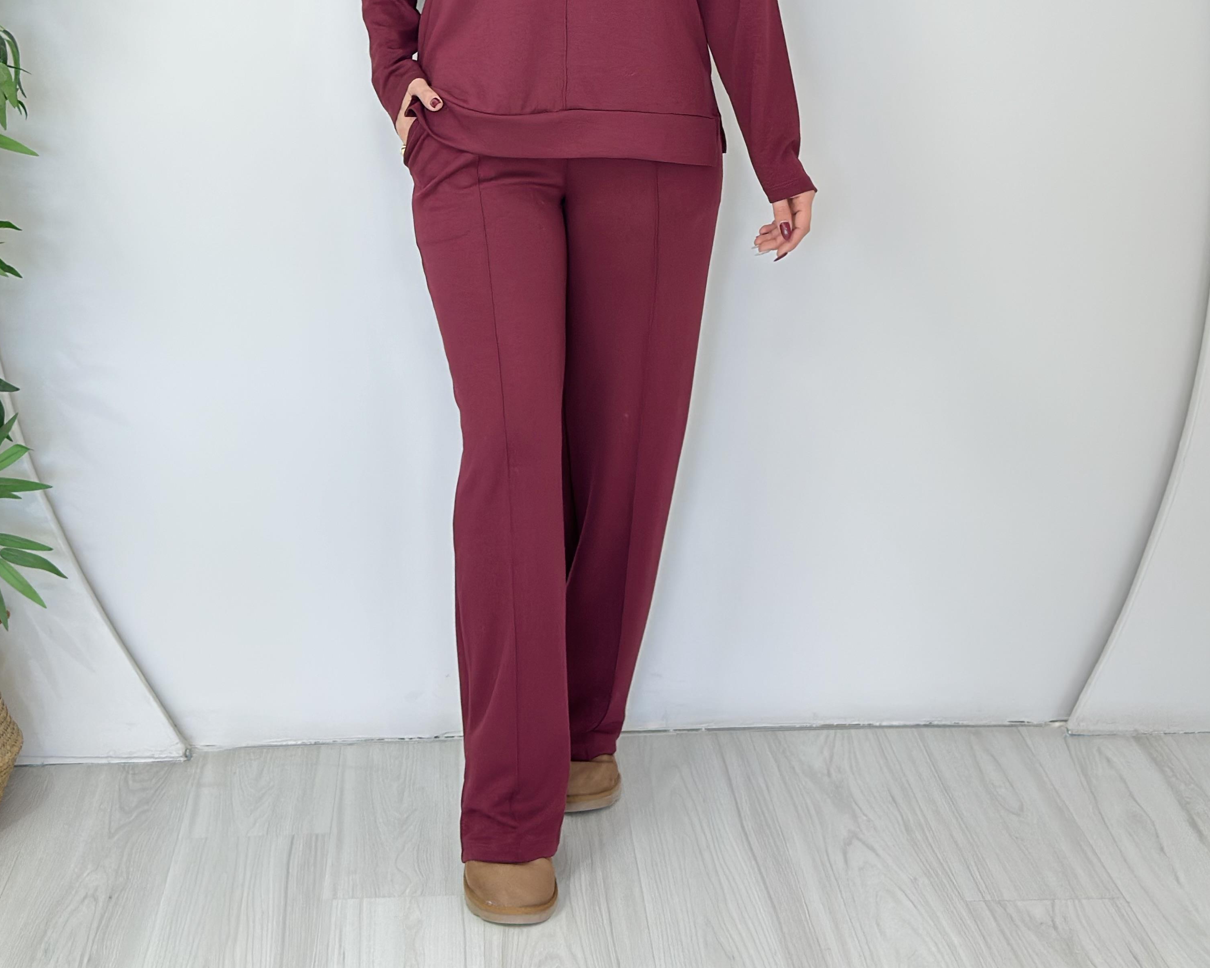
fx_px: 2256
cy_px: 193
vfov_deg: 23.8
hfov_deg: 30.0
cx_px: 602
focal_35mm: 63
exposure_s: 1/100
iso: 125
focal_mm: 6.86
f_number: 1.78
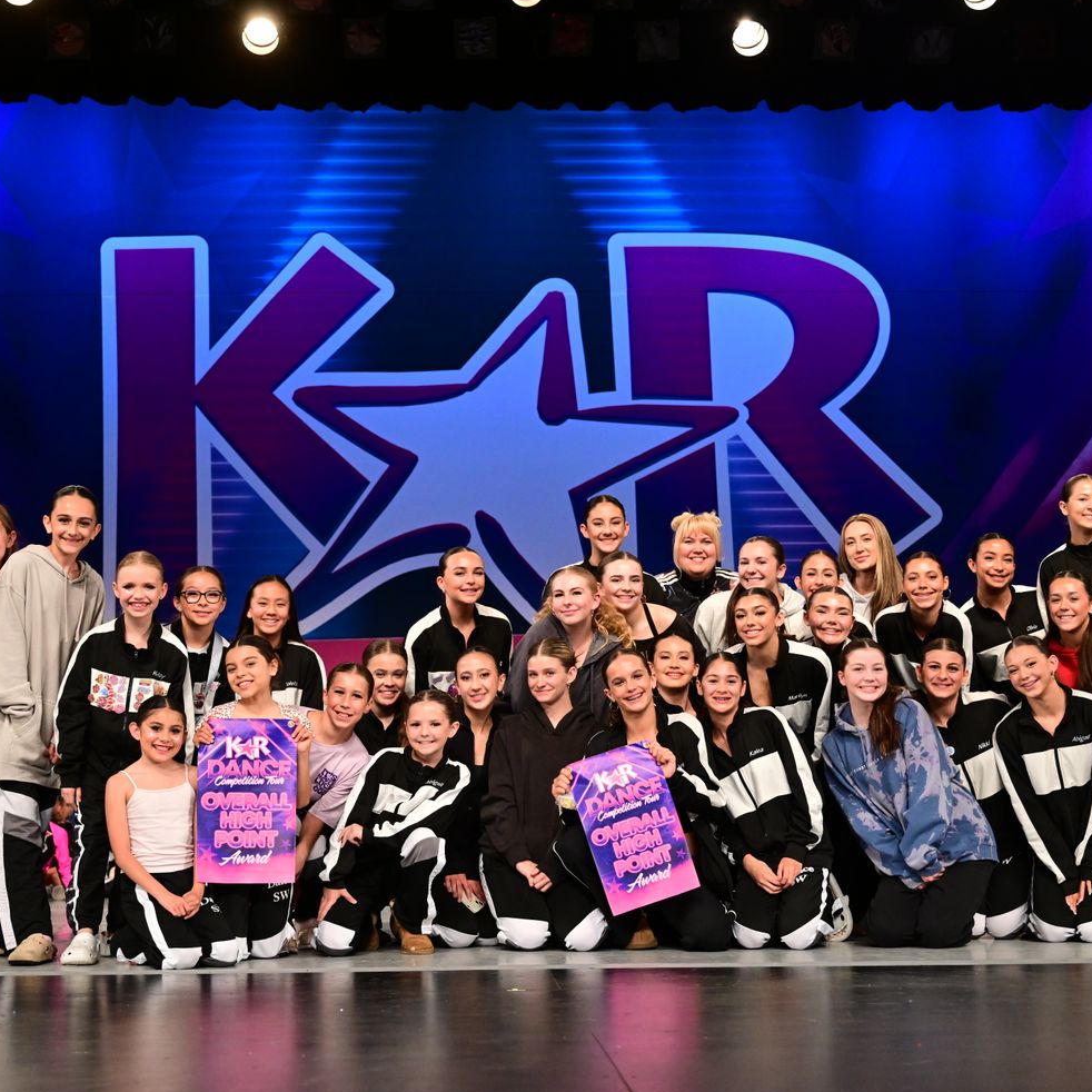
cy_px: 542
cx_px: 563
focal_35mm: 61
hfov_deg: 28.2
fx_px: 2177
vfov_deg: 28.2
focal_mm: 47
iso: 2500
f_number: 3.5
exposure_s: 1/800
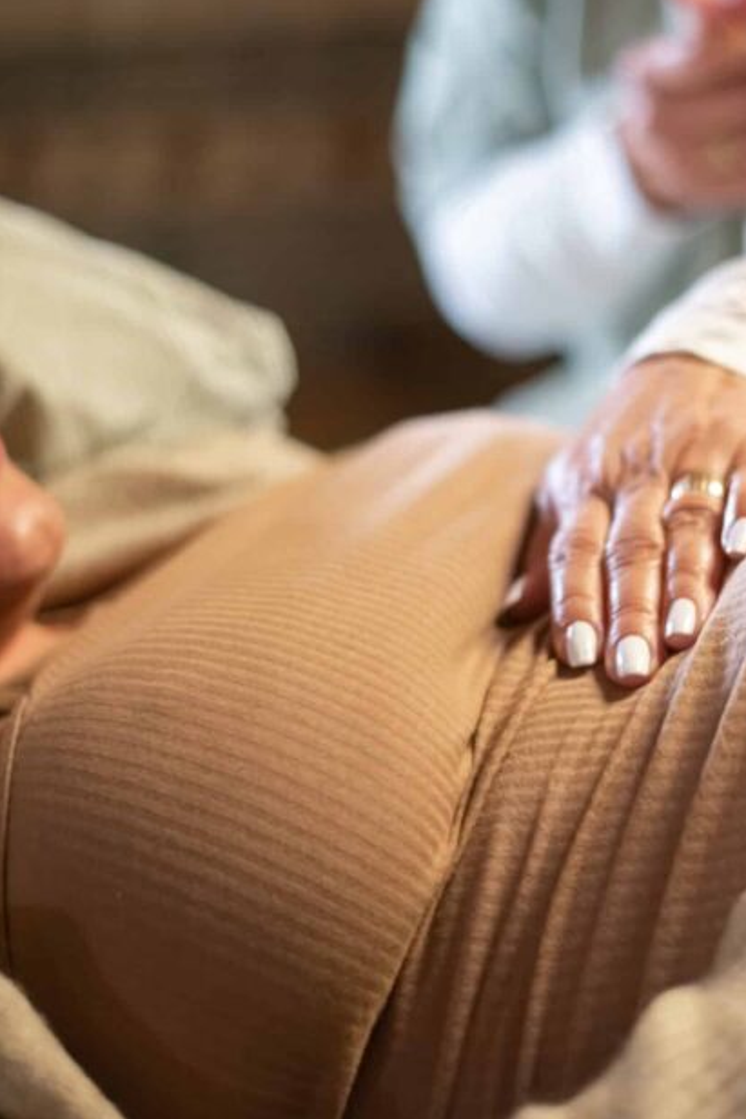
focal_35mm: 83
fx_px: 2581
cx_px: 664
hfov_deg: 16.2
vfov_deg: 24.5
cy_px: 522
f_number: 2
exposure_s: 1/160
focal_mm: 50
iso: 640
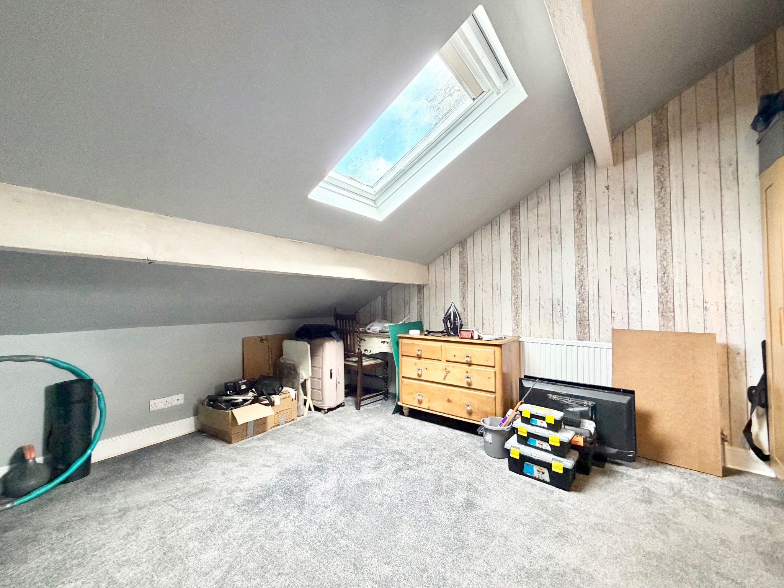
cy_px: 294
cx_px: 392
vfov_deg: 85.7
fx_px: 317
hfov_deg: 102.1
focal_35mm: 14
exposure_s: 1/64
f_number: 2.2
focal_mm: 2.22
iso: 320
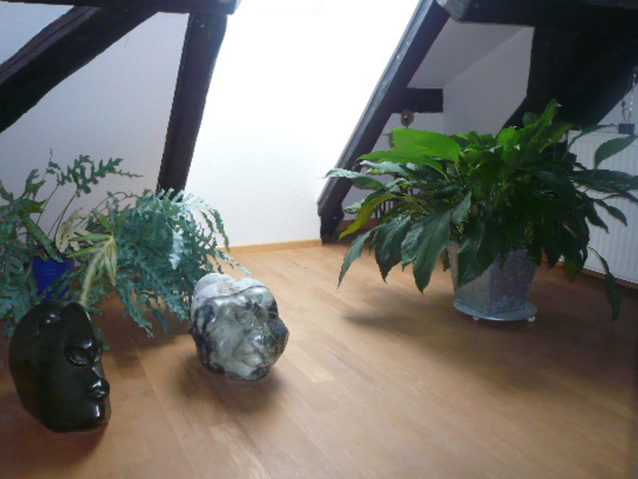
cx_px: 287
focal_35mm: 33
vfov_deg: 42.9
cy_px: 225
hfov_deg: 55.2
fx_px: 608
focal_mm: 4.6
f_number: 2.8
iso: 200
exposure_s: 1/50
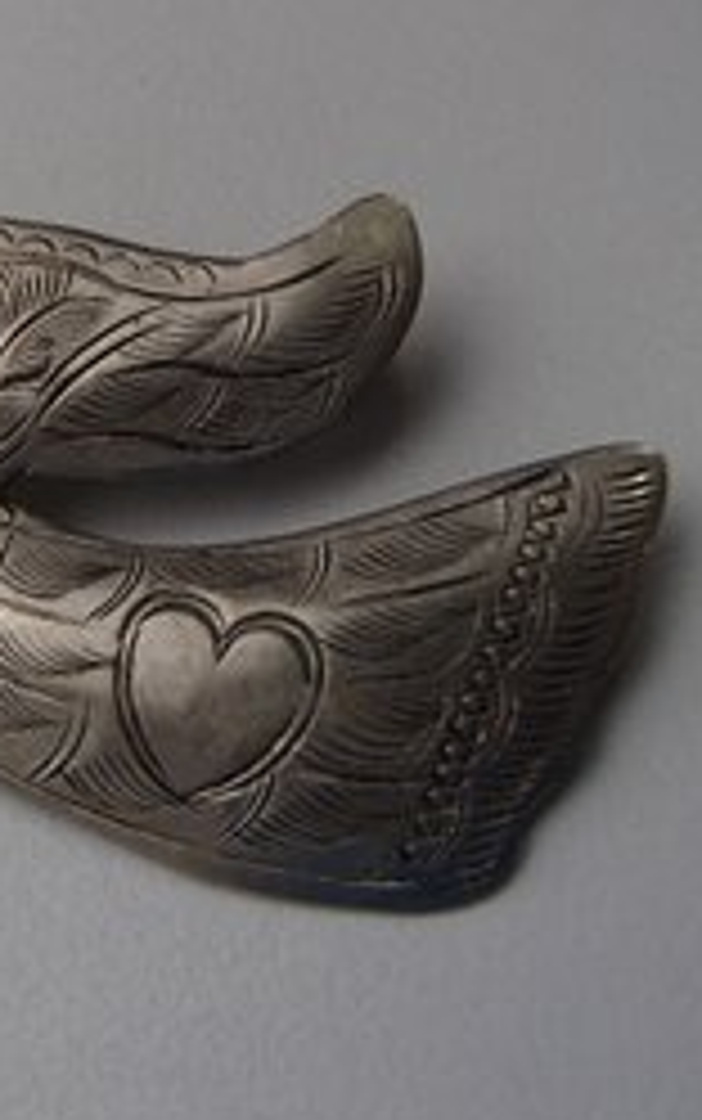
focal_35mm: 54
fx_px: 1650
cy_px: 573
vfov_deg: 37.5
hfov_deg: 23.1
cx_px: 11
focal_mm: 6.64
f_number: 4.7
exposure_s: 1/160
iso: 125
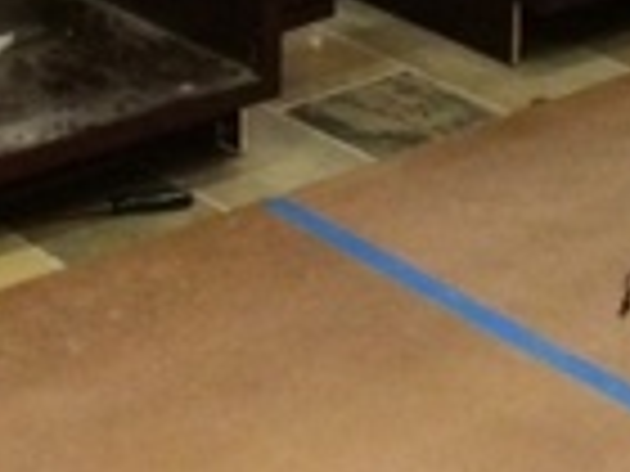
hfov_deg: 14.3
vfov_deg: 10.0
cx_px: 68
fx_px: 2493
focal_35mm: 137
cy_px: -481
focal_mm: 4.12
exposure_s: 1/20
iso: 320
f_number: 2.2
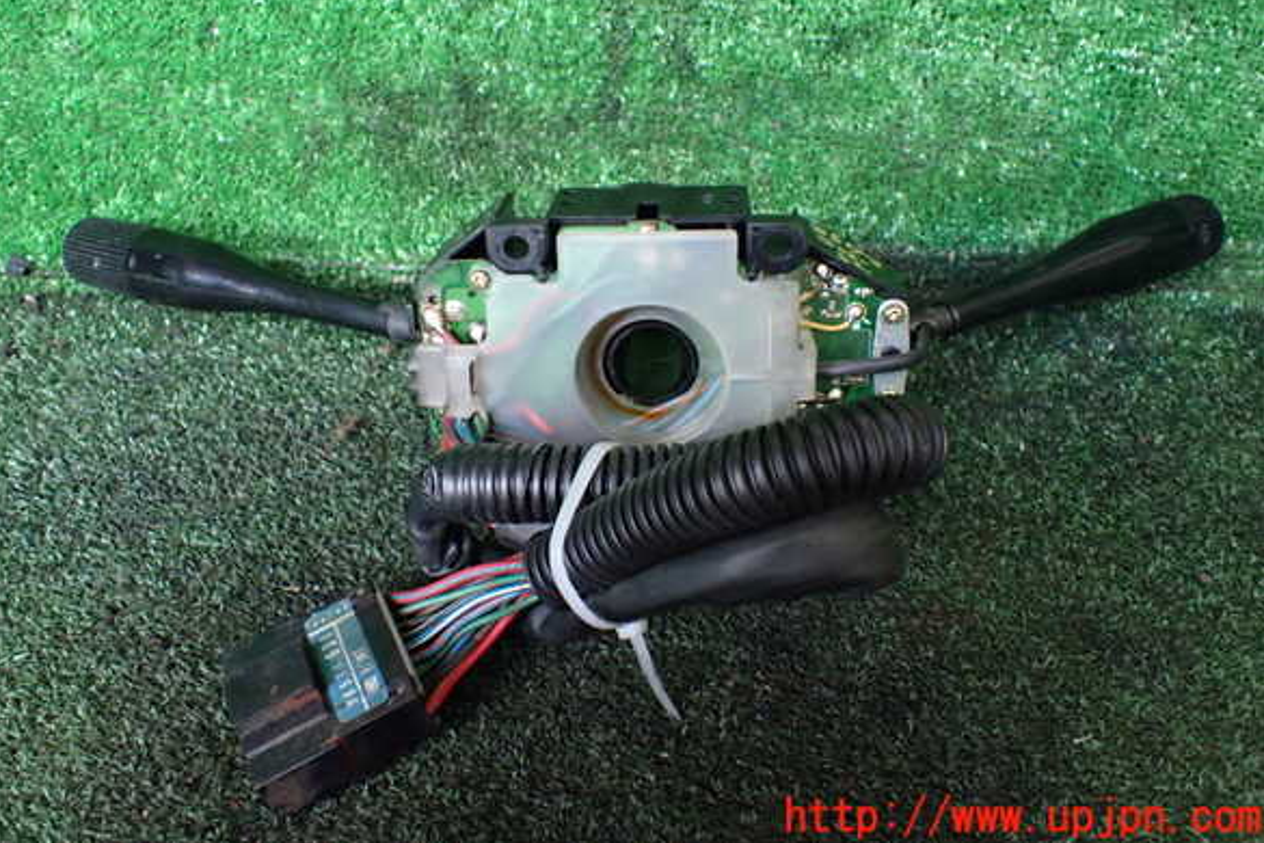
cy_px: 359
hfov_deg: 58.7
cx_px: 624
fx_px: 1123
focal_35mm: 32
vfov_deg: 41.0
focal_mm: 5.4
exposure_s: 1/30
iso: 800
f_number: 2.3
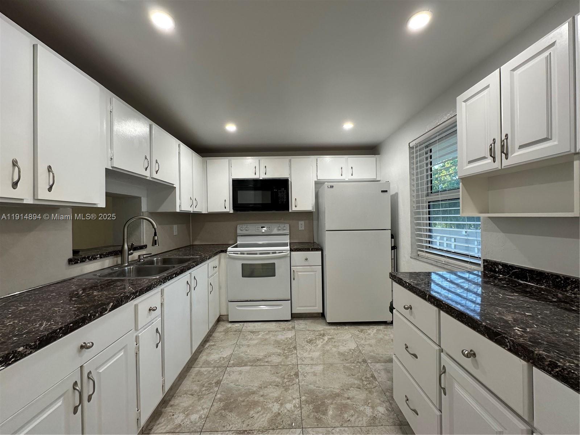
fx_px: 235
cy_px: 218
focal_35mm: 14
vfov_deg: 85.7
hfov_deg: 102.1
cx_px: 290
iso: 200
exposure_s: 1/120
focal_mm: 2.22
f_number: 2.2
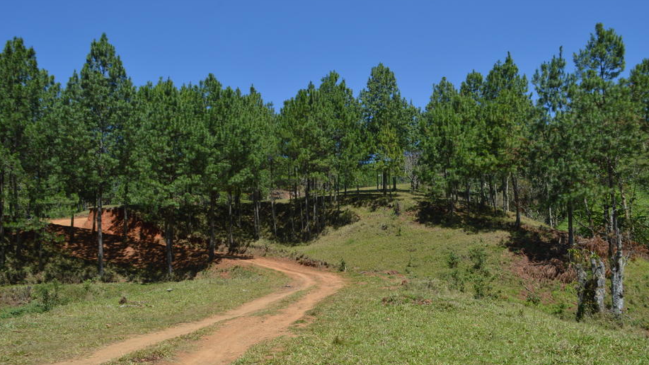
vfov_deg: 40.1
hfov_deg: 66.1
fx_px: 499
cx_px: 326
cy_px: 205
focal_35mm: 29
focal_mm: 18
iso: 100
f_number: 13
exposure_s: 1/125
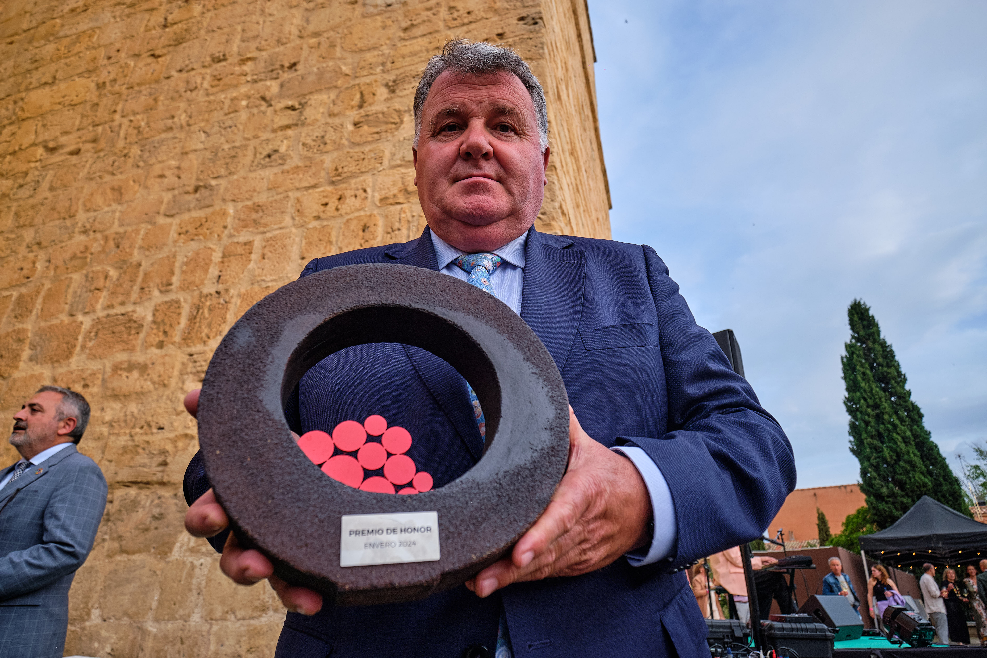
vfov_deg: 61.9
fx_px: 548
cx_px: 494
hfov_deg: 84.0
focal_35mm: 20
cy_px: 329
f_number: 4
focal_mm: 13.2
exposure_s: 1/400
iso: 400
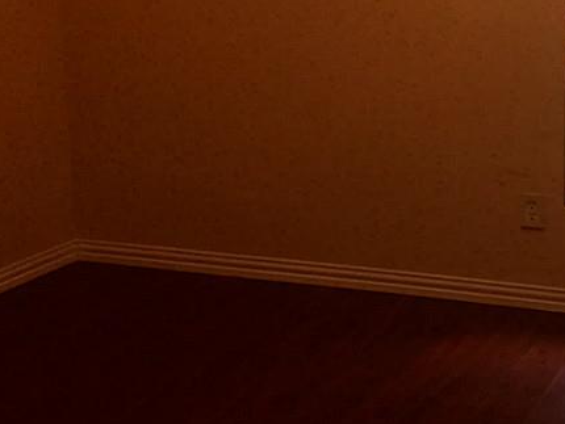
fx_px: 1127
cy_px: 83
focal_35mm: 69
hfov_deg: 25.4
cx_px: 667
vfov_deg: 21.1
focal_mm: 4.15
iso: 125
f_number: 2.2
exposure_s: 1/30
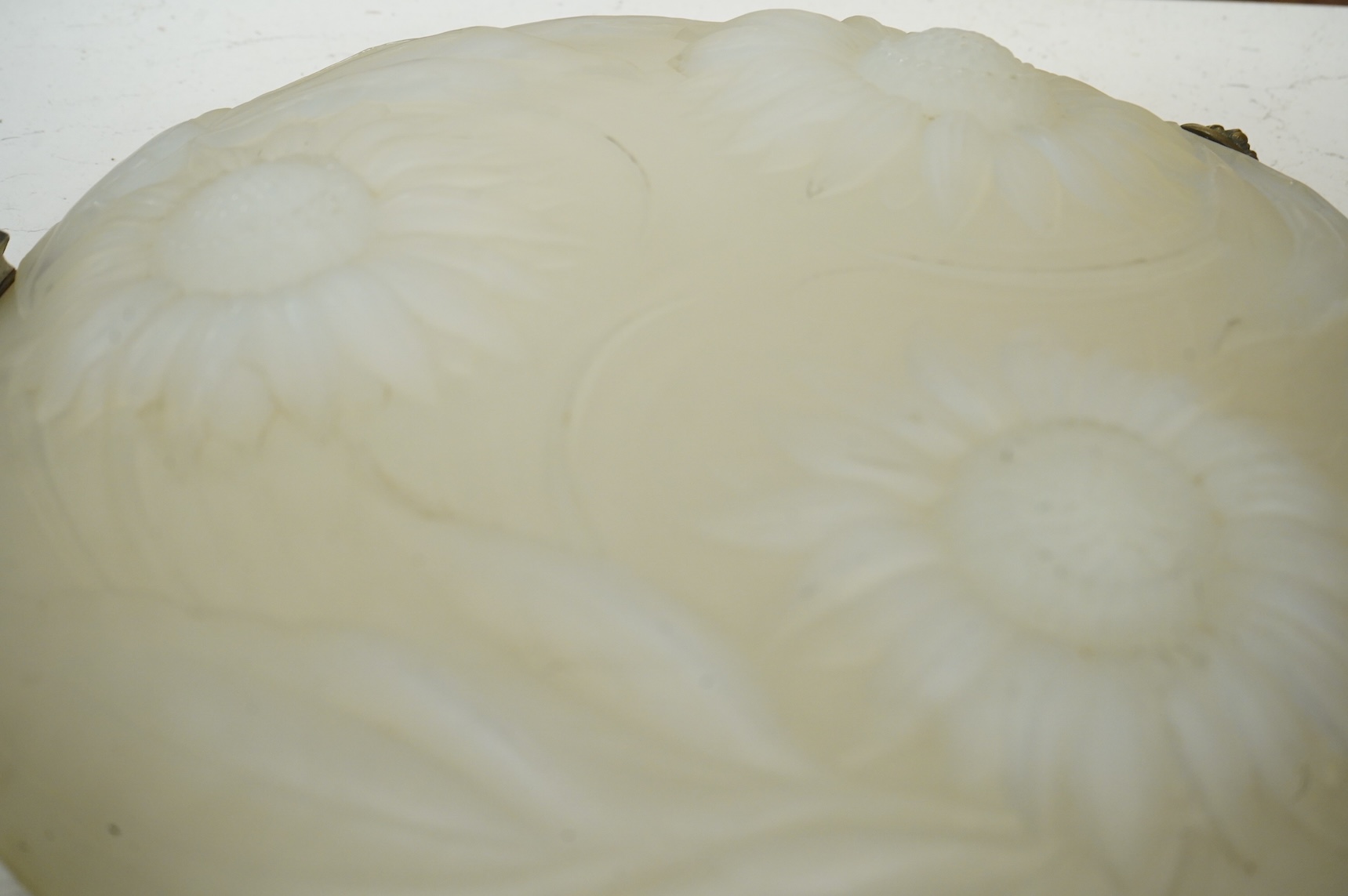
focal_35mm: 58
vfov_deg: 23.3
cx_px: 674
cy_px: 448
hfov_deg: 34.5
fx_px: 2170
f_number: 8
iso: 3200
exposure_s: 1/60
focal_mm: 58
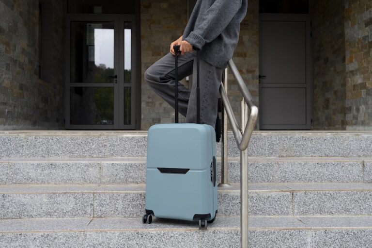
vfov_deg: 32.6
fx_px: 423
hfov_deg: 47.4
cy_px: 124
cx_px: 186
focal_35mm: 41
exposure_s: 1/250
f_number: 4.5
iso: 160
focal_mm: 41
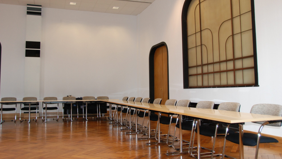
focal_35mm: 32
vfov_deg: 36.6
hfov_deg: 61.0
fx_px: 239
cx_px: 139
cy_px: 69
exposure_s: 1/60
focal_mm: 20
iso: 800
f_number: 5
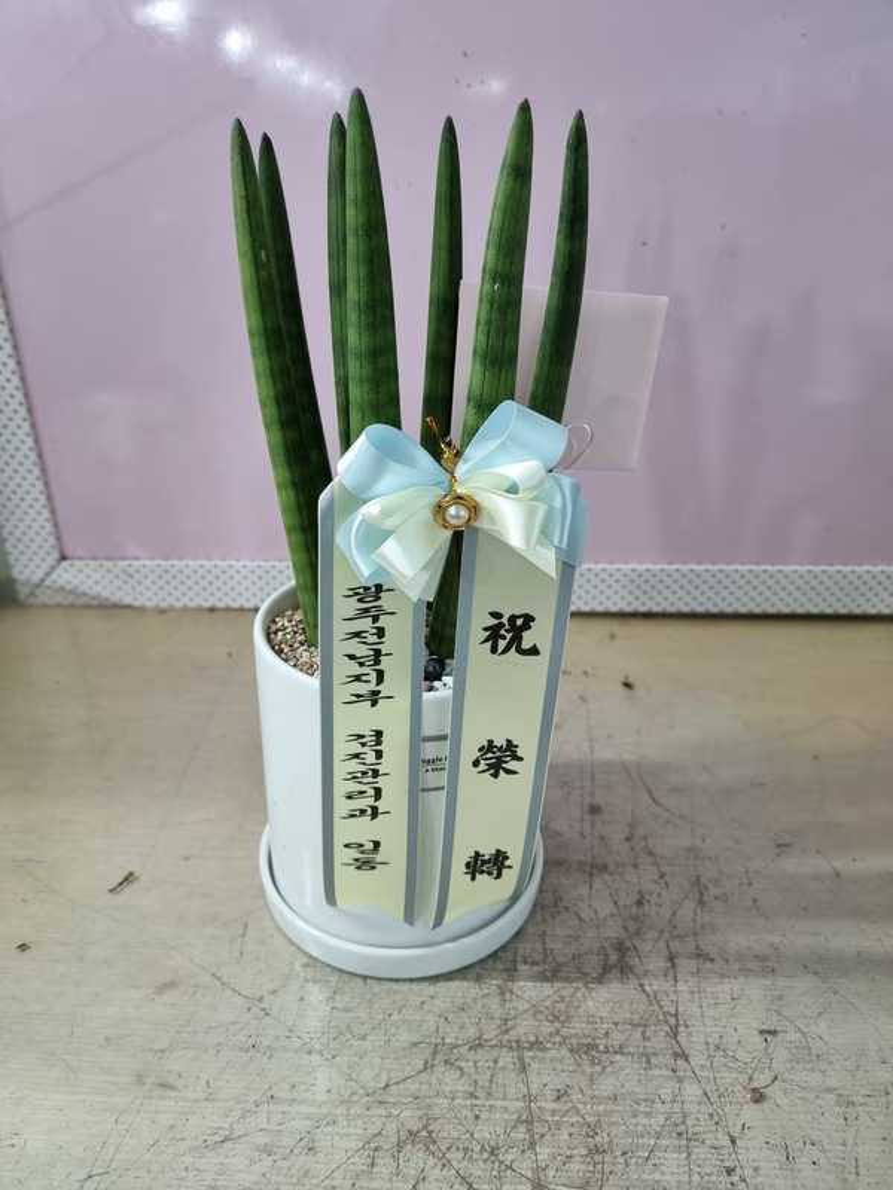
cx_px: 446
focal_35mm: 24
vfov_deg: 71.6
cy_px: 595
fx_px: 826
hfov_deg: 56.8
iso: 250
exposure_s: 1/120
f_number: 1.8
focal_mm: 6.7
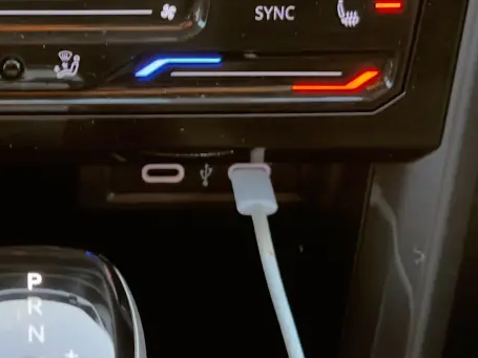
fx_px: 1836
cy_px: 89
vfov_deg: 11.1
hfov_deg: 14.6
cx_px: -9
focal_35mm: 133
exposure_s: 1/40
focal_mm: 6.76
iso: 400
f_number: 1.78
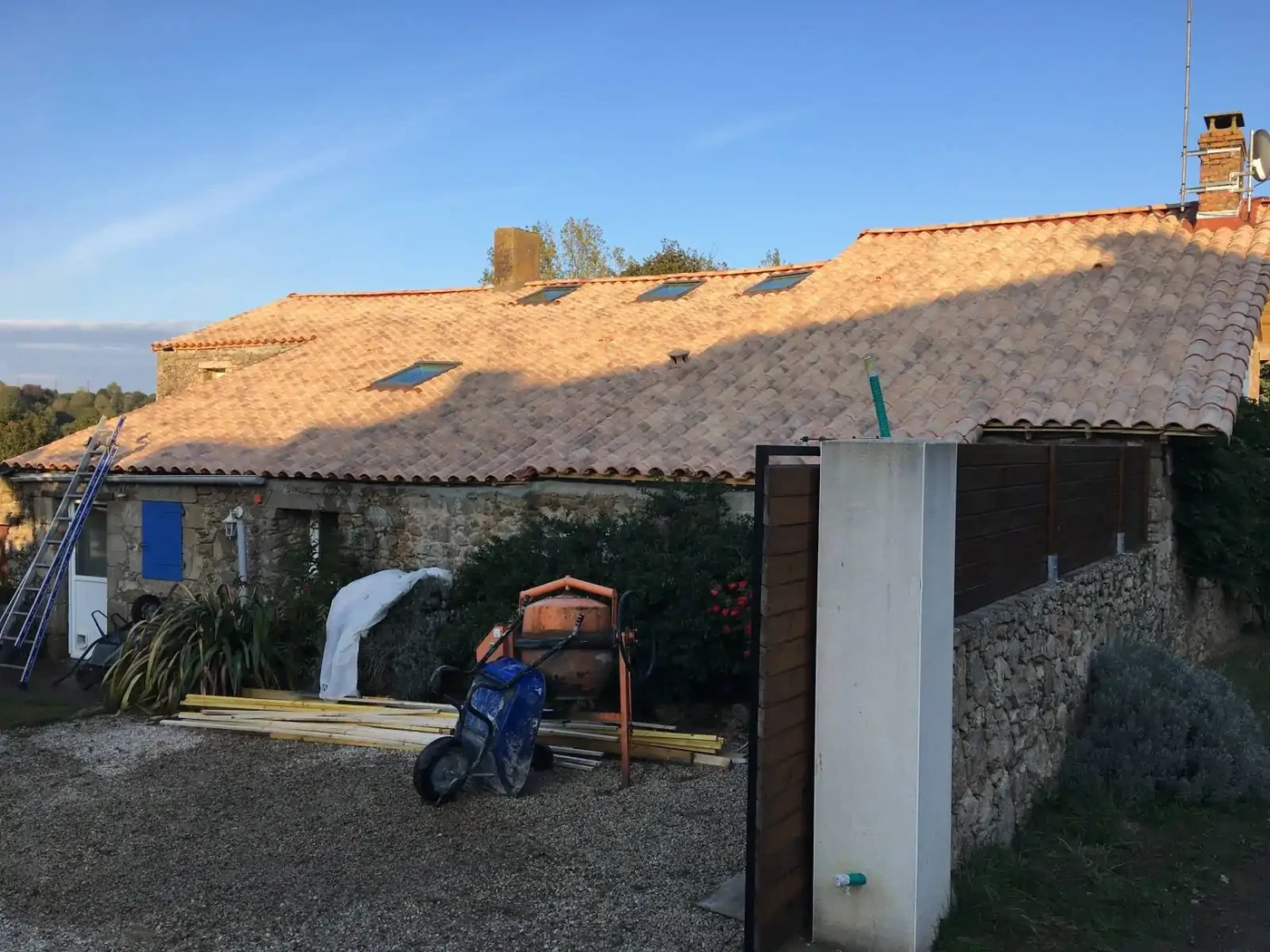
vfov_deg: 48.2
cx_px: 635
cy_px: 476
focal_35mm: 29
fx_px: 1064
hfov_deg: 61.7
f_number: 2.2
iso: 25
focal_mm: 4.15
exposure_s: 1/591
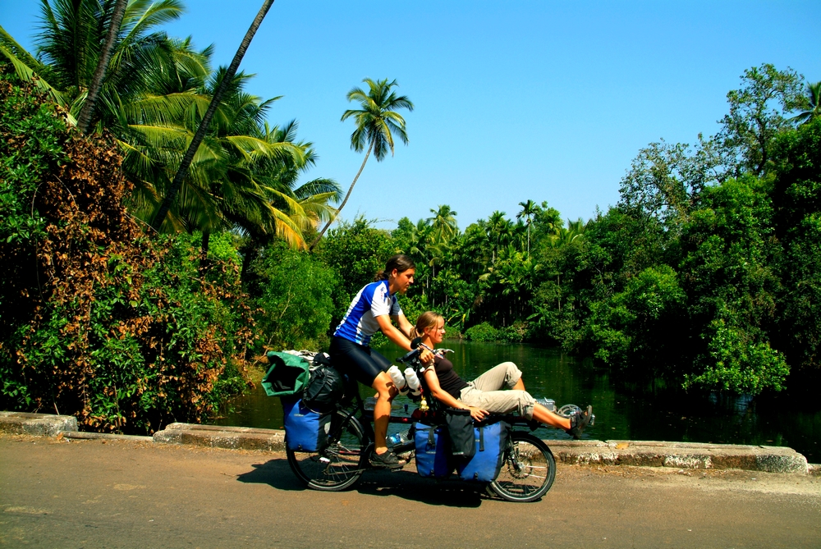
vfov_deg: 48.0
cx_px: 410
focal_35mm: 27
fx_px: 616
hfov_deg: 67.3
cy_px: 274
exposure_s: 1/250
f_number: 8
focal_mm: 18
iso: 200
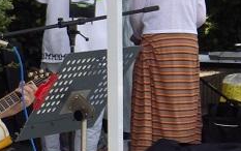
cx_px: -150
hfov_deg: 8.9
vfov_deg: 5.8
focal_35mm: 227
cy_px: 153
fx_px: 1492
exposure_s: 1/250
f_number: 3.8
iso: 100
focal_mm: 9
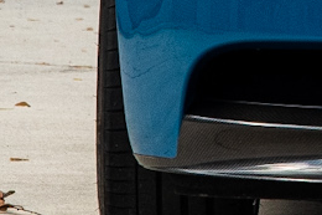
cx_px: 639
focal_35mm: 552
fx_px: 4934
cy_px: -190
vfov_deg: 2.5
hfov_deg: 3.7
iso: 320
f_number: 5.6
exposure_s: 1/640
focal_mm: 70
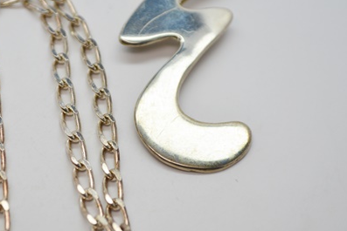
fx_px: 1203
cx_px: 111
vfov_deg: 11.0
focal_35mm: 125
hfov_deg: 16.4
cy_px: 113
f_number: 6.3
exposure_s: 1/160
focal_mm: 55
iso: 200
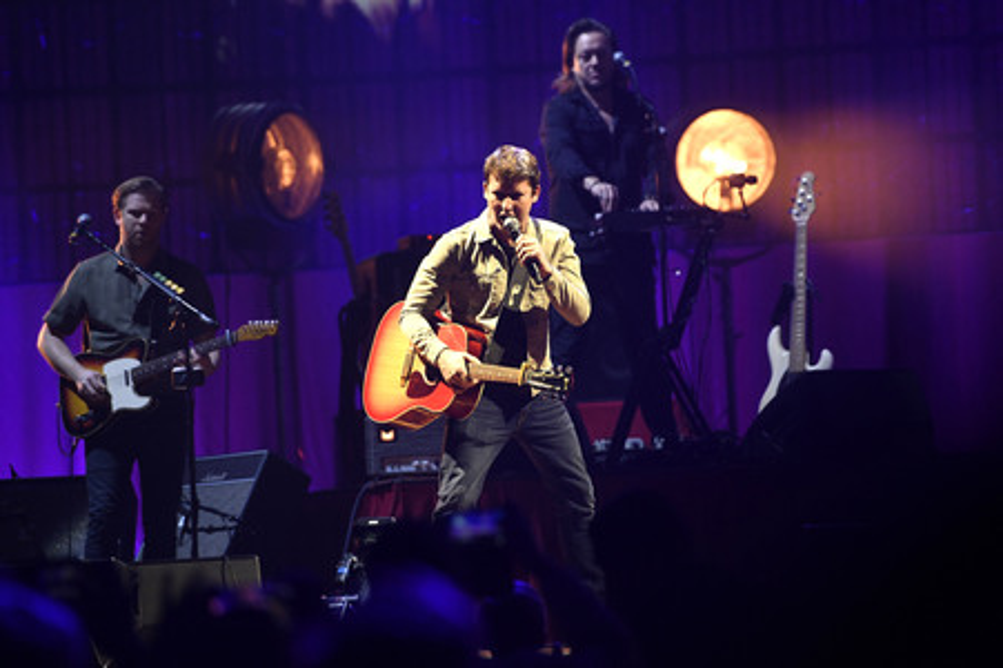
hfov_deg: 10.3
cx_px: 502
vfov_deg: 6.9
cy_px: 334
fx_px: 5568
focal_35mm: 200
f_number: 4
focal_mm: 200
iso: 2500
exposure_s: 1/400
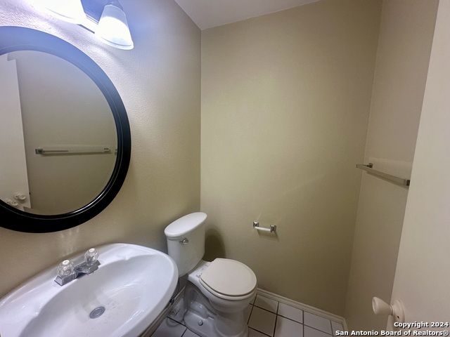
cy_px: 168
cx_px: 225
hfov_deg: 102.1
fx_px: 182
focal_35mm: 14
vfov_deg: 85.7
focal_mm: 2.22
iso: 160
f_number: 2.2
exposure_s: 1/120
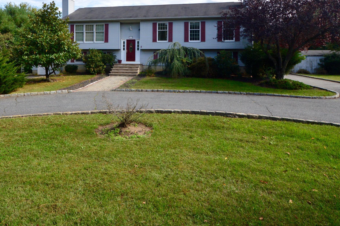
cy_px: 50
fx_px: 226
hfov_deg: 73.4
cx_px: 145
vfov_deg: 50.3
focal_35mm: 24
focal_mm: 10
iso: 400
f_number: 10
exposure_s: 1/320
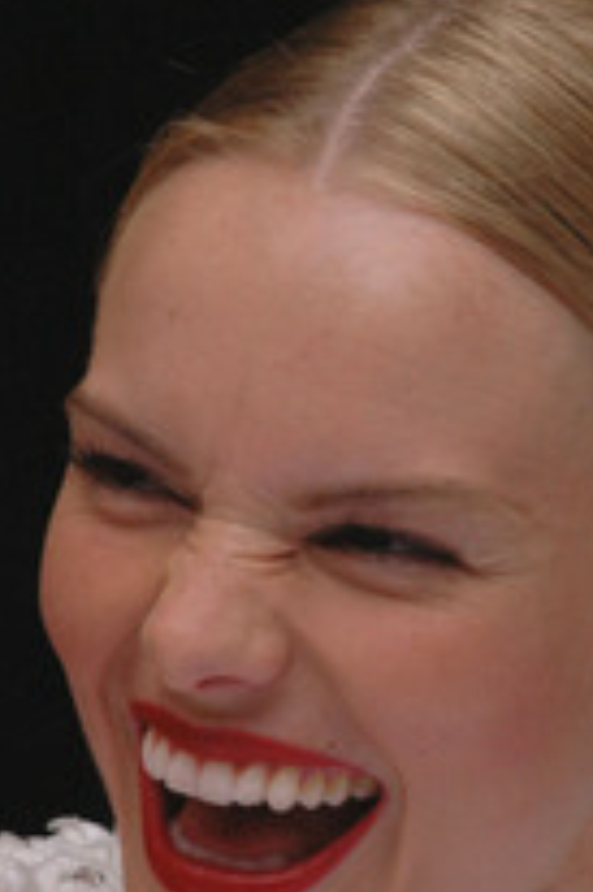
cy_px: 697
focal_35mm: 364
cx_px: 467
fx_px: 9008
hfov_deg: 3.8
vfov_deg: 5.7
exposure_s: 1/400
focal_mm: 125
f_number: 10
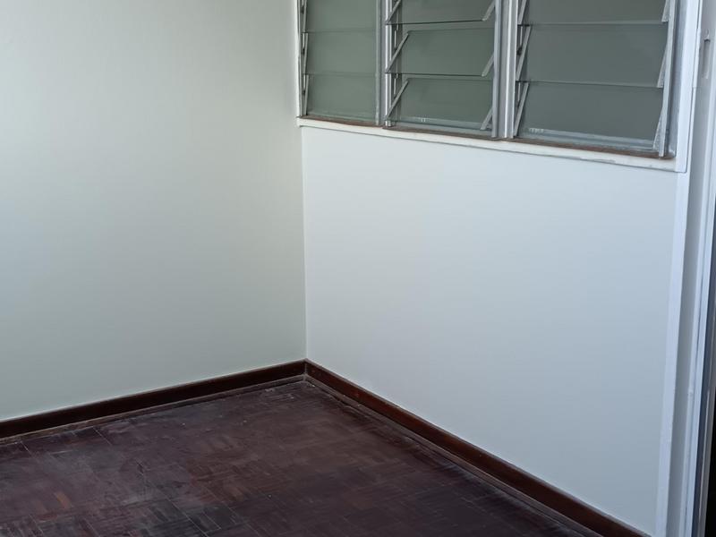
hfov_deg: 39.7
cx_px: 358
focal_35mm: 48
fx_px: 993
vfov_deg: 30.3
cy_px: 268
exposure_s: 1/100
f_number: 1.75
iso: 187
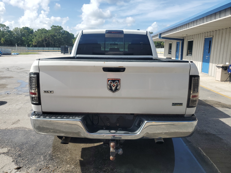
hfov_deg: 67.3
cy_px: 86
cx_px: 116
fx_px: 174
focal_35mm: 26
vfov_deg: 53.1
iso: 50
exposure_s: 1/3333
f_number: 1.5
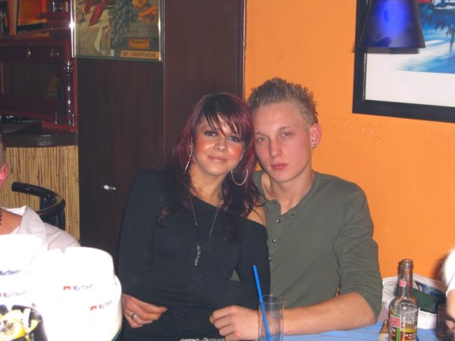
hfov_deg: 33.8
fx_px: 749
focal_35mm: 57
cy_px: 170
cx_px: 228
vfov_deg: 25.7
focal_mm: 11.8
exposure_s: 1/60
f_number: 3.6
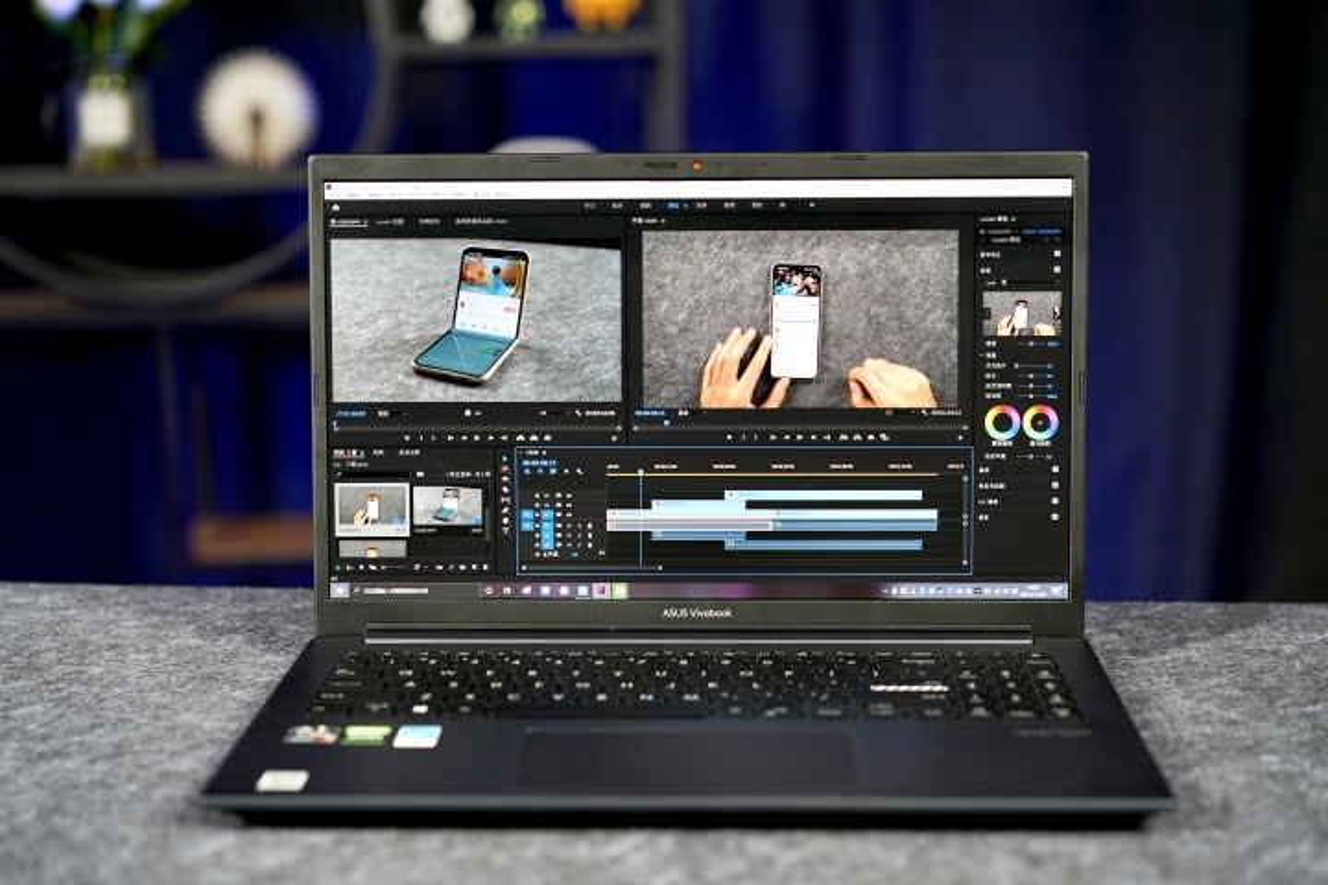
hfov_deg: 36.2
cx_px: 664
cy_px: 442
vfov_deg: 24.6
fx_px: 2029
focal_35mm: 55
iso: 160
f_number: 2.8
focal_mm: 55
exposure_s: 1/30
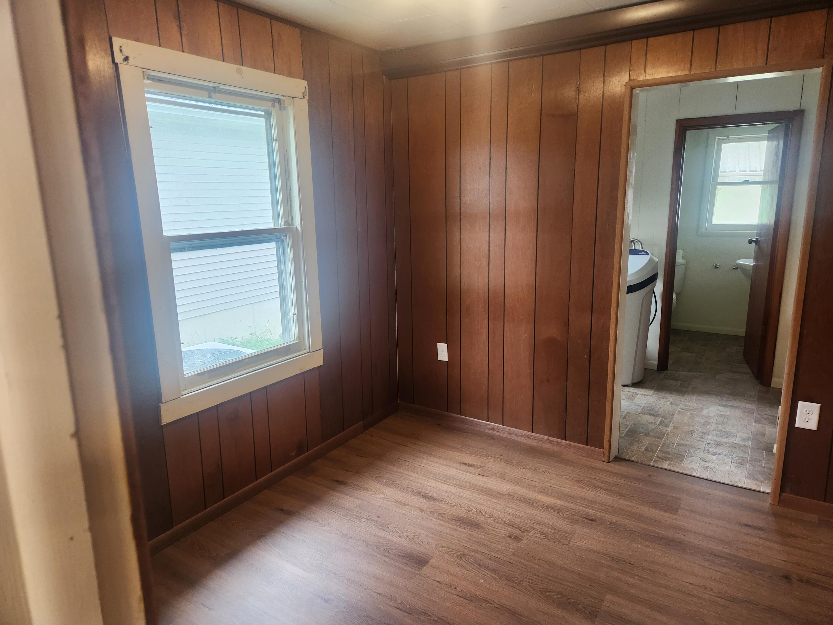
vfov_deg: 58.9
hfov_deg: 73.9
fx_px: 553
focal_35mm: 23
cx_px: 416
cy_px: 312
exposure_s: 1/120
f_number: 1.8
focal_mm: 5.4
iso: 200
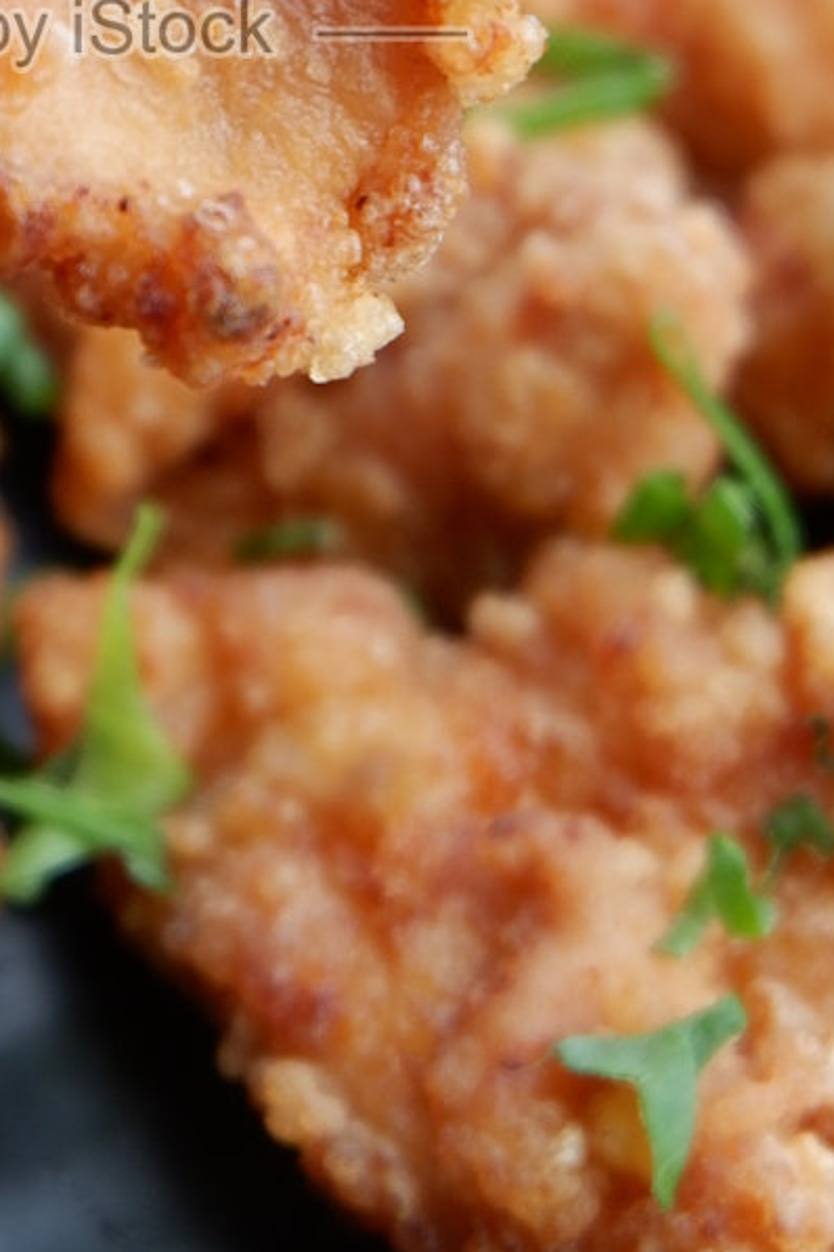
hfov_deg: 6.8
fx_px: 6984
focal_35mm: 201
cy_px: -69
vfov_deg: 10.1
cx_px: 120
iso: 320
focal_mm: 50
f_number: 5.6
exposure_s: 1/140
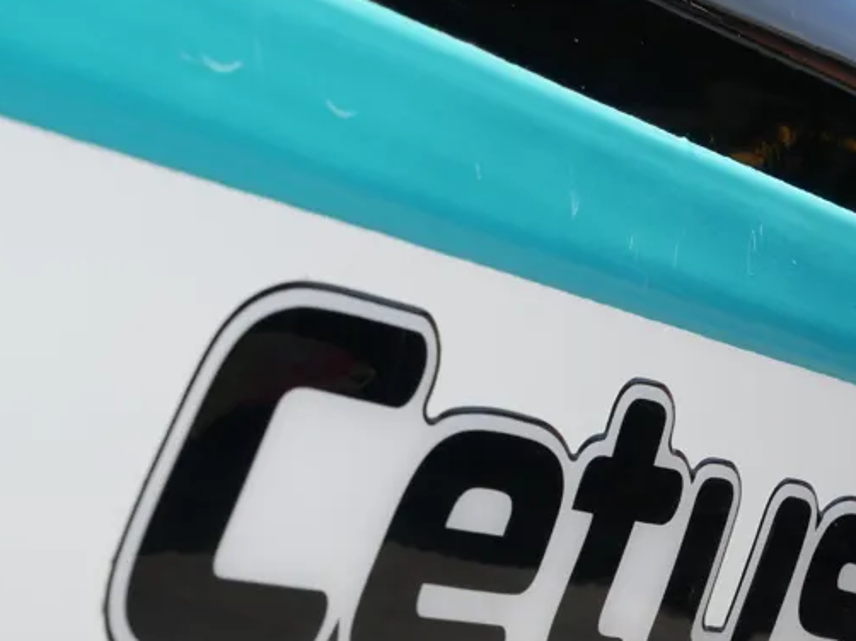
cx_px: 523
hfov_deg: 19.2
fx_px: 2521
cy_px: 488
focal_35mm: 102
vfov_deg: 14.4
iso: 200
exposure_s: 1/125
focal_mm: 32
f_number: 10
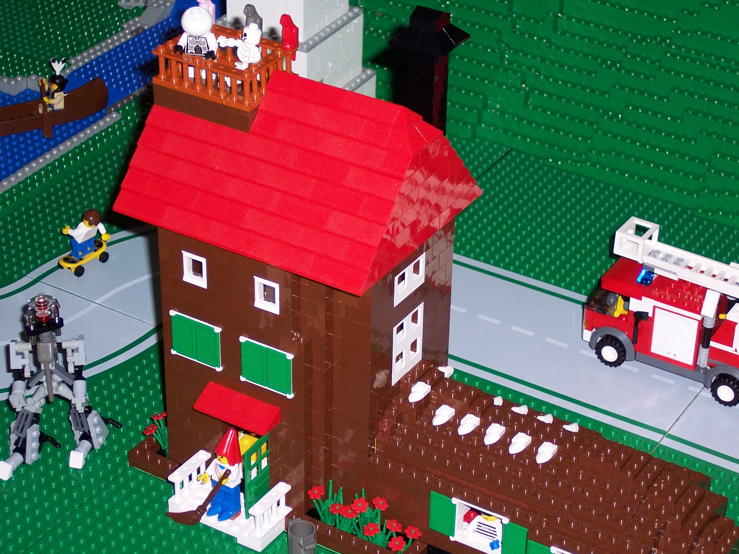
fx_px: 1943
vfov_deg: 16.2
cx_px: 370
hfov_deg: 21.5
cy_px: 277
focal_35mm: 91
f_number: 4.1
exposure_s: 1/90
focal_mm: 18.7
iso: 100
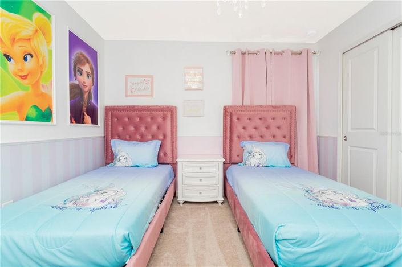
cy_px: 134
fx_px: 190
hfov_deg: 93.3
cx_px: 201
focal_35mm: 17
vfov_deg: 70.4
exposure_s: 1/6
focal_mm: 17
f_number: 9
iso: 1000
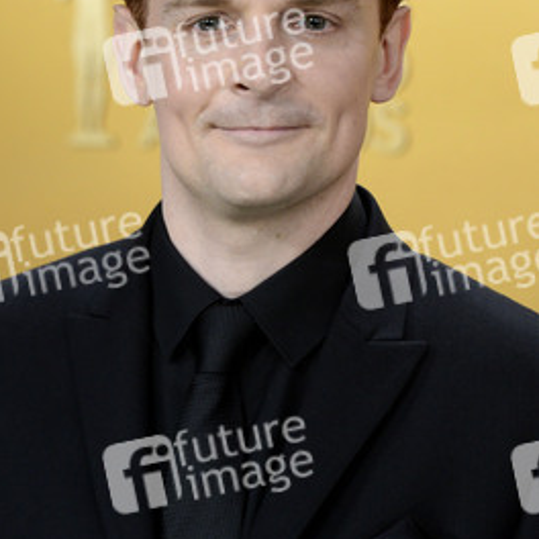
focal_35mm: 225
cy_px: 159
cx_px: 268
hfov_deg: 7.8
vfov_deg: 7.8
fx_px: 3964
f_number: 5.6
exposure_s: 1/250
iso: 2500
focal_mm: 175
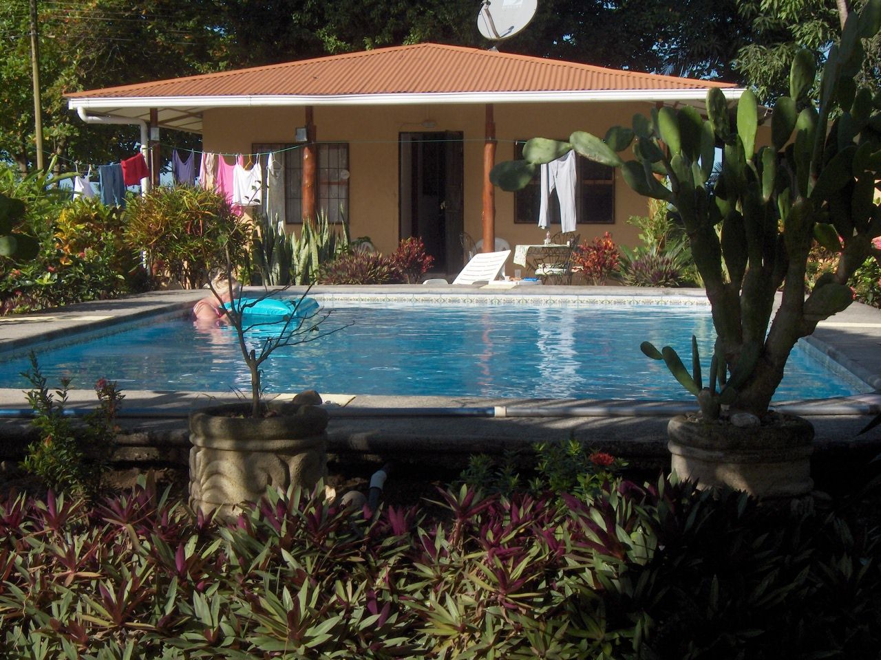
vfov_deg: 26.6
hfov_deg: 34.9
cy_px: 330
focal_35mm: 55
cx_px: 440
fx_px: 1400
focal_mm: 11.4
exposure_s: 1/524
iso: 100
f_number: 5.4
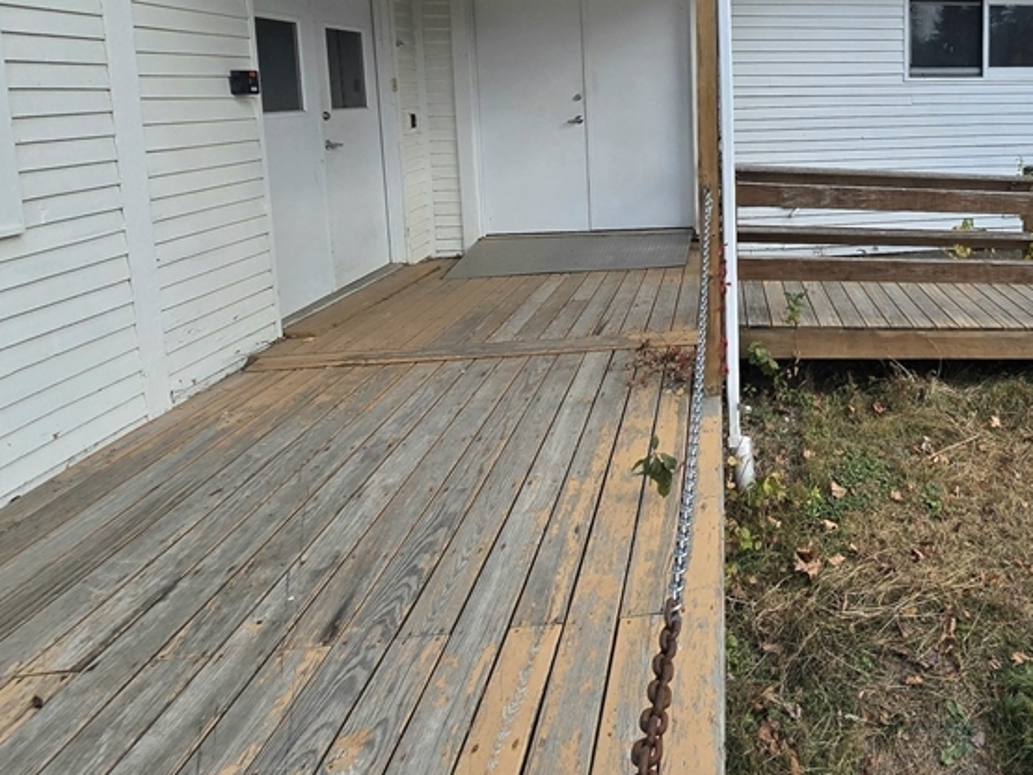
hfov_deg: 63.6
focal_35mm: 24
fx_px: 716
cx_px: 864
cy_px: 188
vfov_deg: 54.0
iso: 50
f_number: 2.2
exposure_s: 1/1429
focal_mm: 2.2
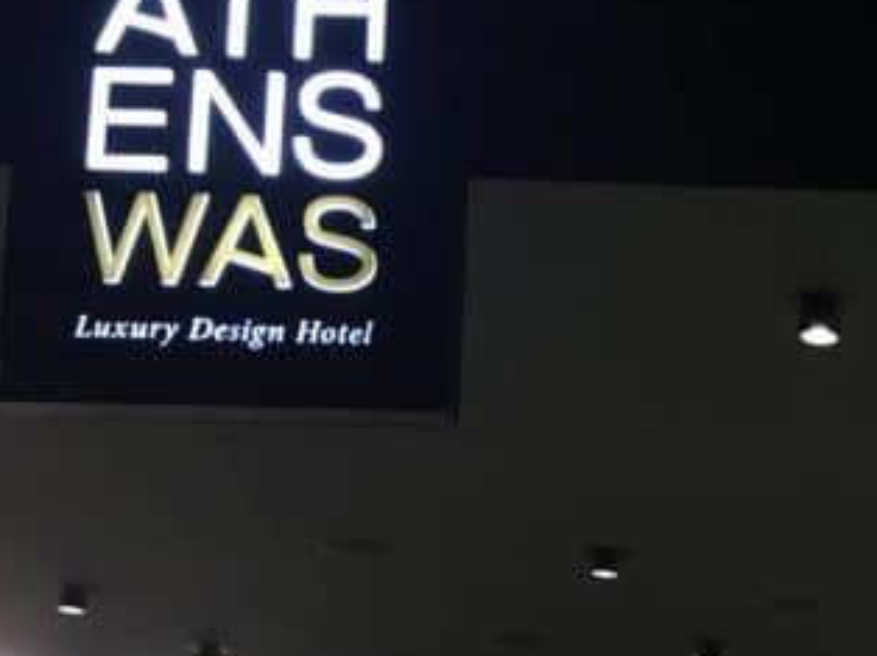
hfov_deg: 23.6
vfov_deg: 18.7
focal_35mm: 74
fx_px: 1873
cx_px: 1109
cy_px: 818
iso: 200
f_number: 2.2
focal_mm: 4.15
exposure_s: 1/17
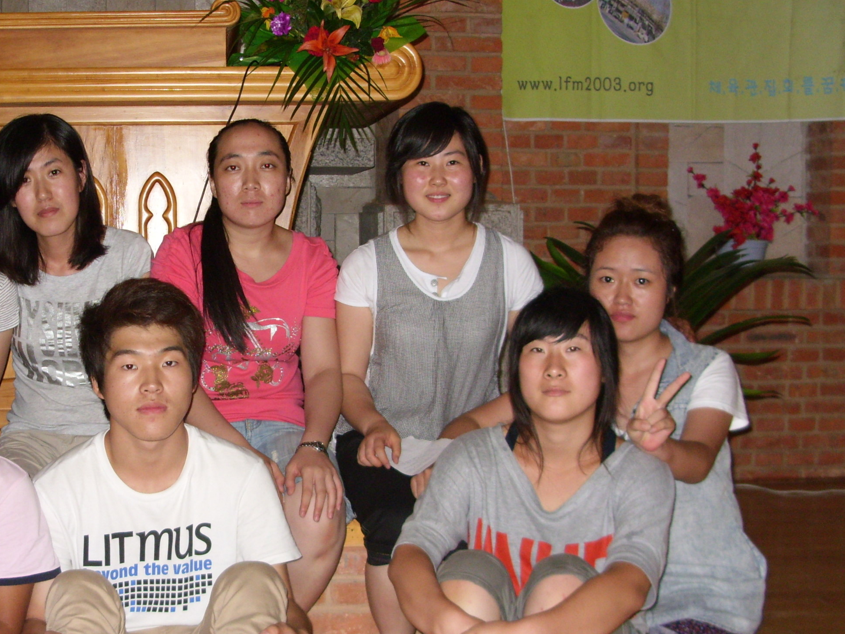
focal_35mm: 60
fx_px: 1464
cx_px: 231
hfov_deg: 31.7
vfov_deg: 24.3
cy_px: 399
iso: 200
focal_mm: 6.3
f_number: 2.8
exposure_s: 1/30
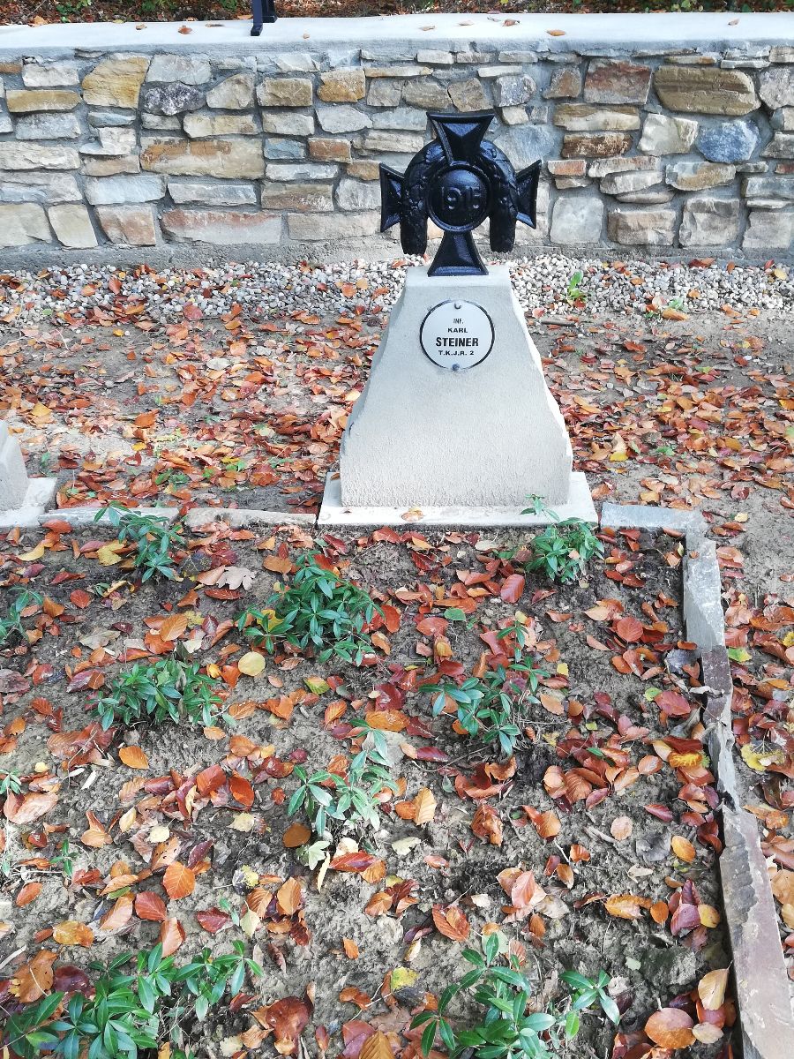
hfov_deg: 45.4
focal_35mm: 31
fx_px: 948
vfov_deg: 58.4
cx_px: 397
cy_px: 530
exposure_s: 1/100
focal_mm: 3.81
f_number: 2.2
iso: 100
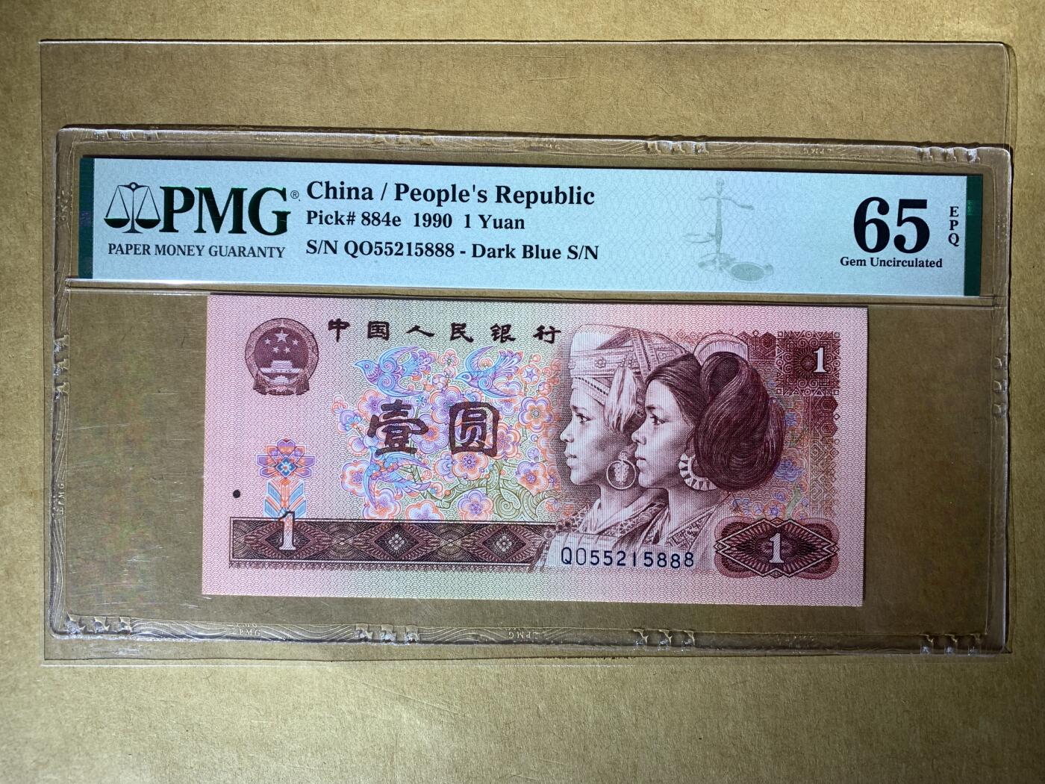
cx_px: 522
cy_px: 392
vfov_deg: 53.1
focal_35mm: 26
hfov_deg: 67.3
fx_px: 785
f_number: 1.8
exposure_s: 1/121
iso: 25
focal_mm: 4.25
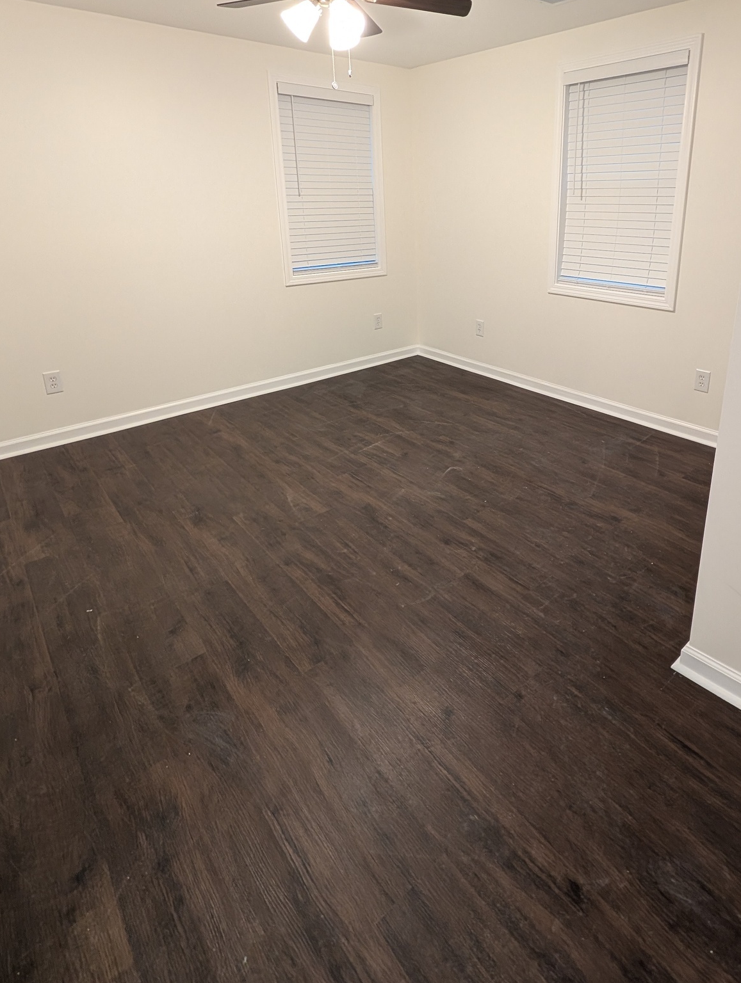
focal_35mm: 18
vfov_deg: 85.8
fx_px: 512
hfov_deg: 70.9
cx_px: 452
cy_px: 365
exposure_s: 1/23.8
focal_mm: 2.02
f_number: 1.7
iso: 113
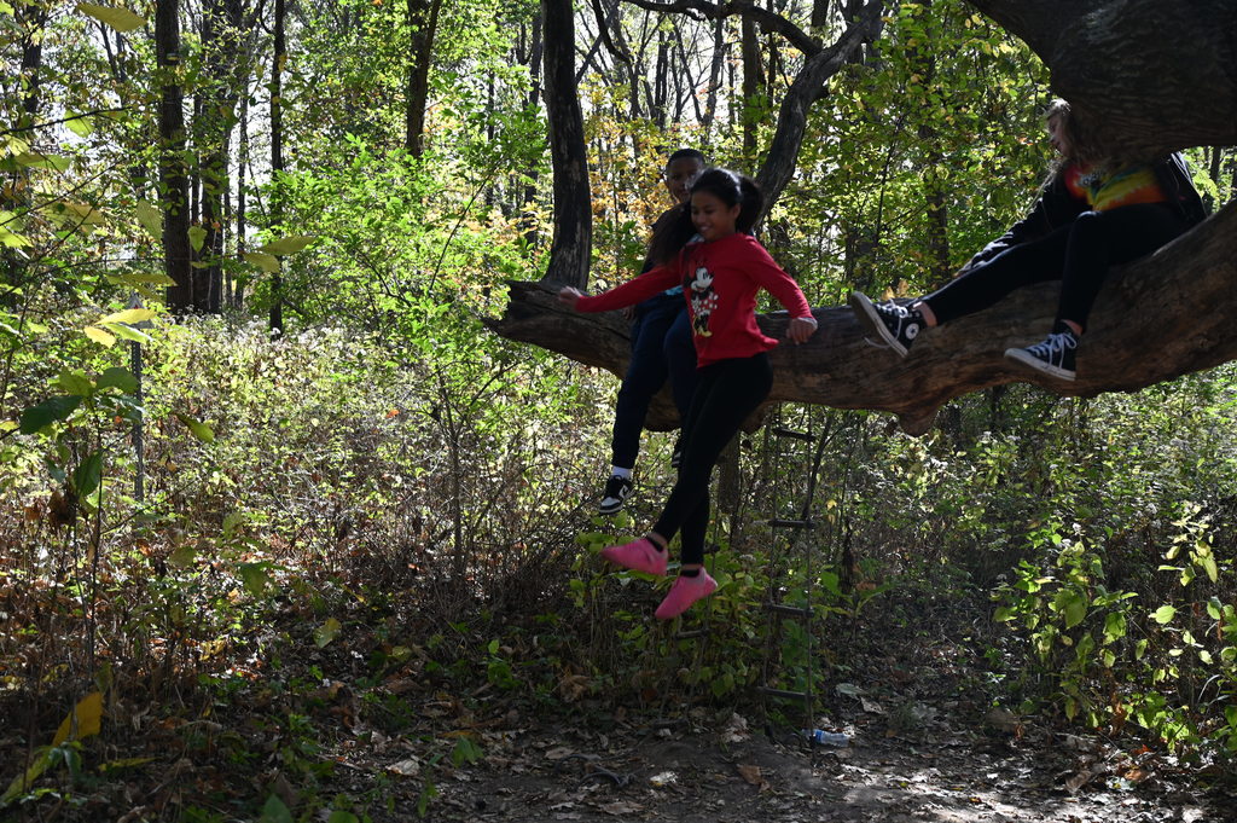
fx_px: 1511
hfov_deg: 44.5
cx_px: 618
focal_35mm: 44
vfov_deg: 30.5
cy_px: 412
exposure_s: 1/250
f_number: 5
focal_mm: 44
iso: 200
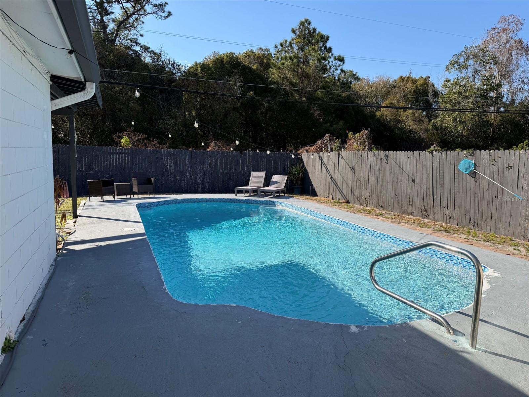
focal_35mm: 24
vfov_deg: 56.8
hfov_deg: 71.6
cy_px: 198
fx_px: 367
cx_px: 264
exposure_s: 1/3021
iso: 80
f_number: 1.78
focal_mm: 6.76
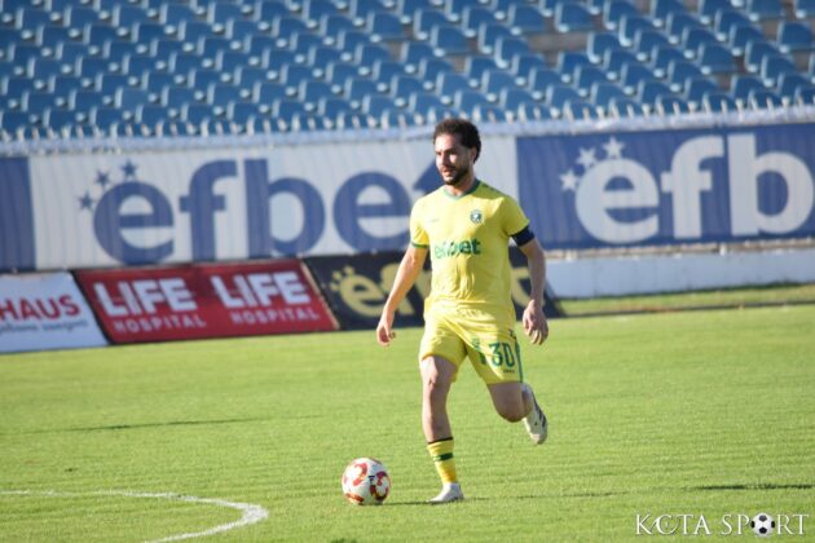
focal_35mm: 450
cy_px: 272
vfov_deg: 3.1
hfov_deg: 4.6
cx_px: 408
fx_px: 10187
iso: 400
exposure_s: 1/800
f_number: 5.6
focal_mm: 300
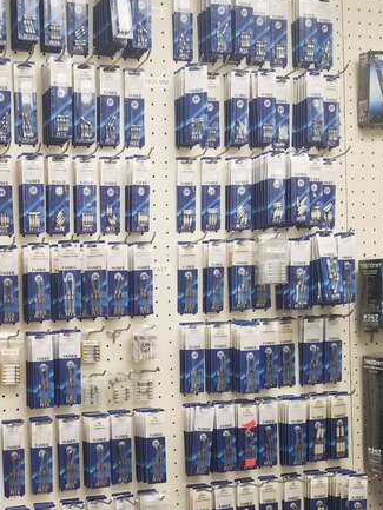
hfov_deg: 29.1
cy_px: 370
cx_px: 41
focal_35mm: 48
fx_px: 708
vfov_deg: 38.8
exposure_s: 1/60
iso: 64
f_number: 1.7
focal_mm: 4.2
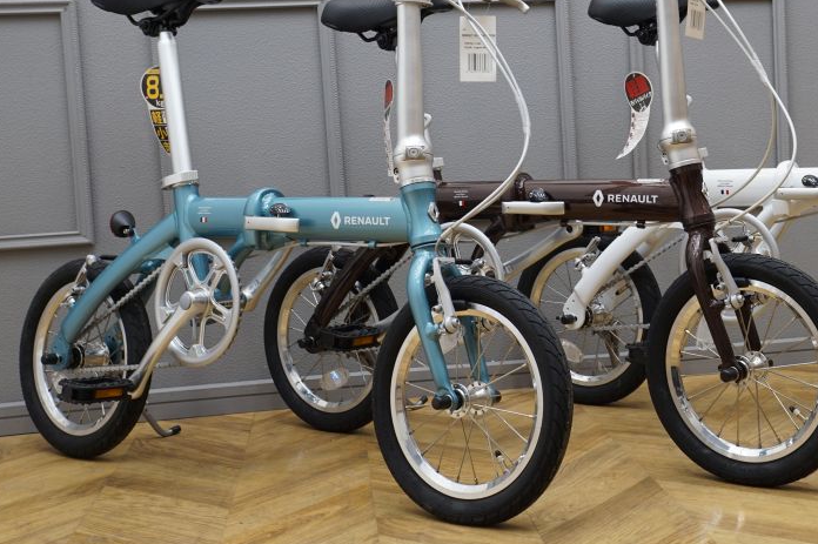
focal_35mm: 53
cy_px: 182
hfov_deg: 36.8
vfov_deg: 25.3
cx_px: 594
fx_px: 1203
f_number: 5
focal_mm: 24
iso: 200
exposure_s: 1/30
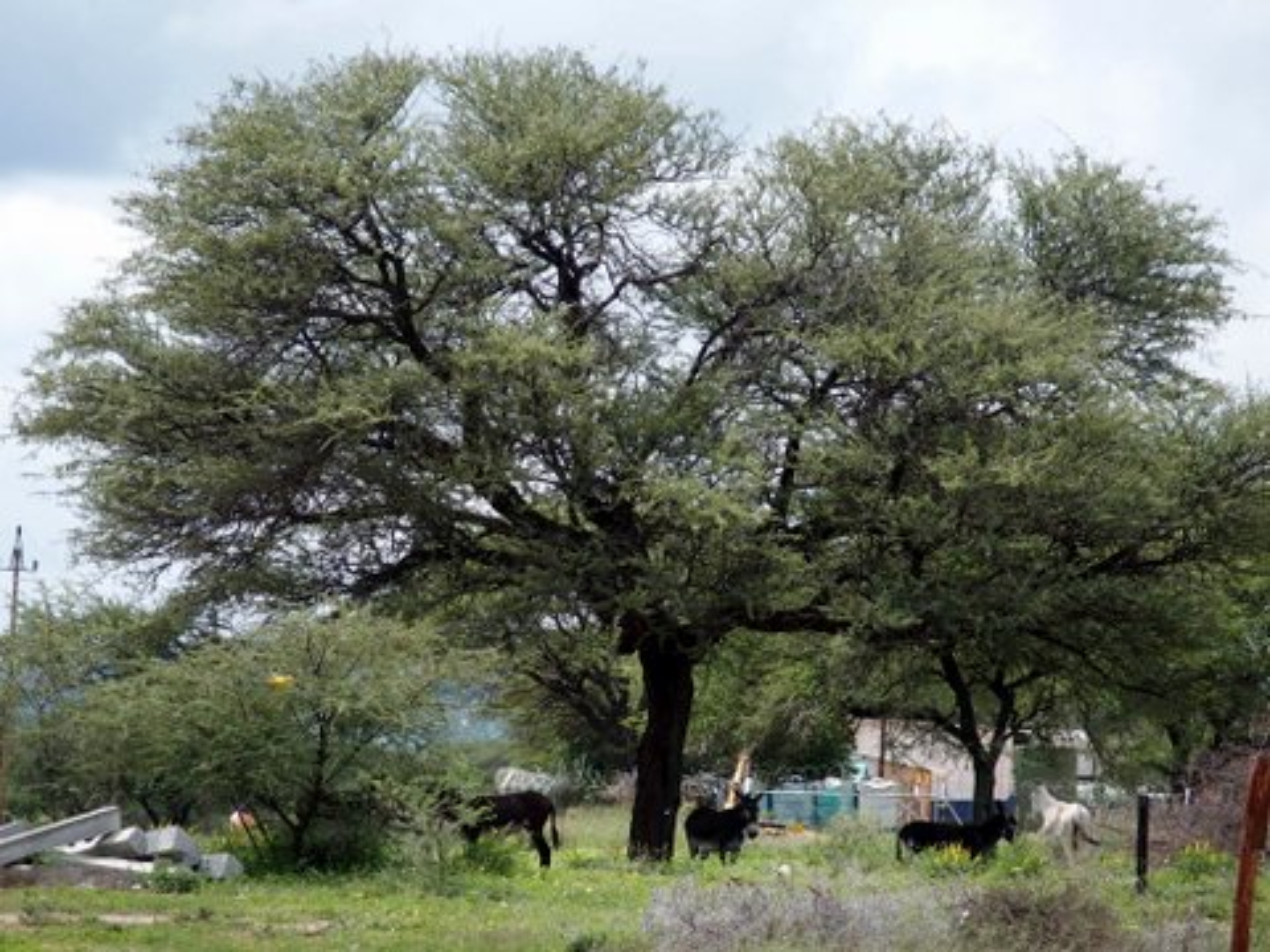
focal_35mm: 300
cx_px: 635
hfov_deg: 6.6
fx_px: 11006
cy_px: 476
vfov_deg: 5.0
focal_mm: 64.3
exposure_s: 1/800
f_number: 3.5
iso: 100
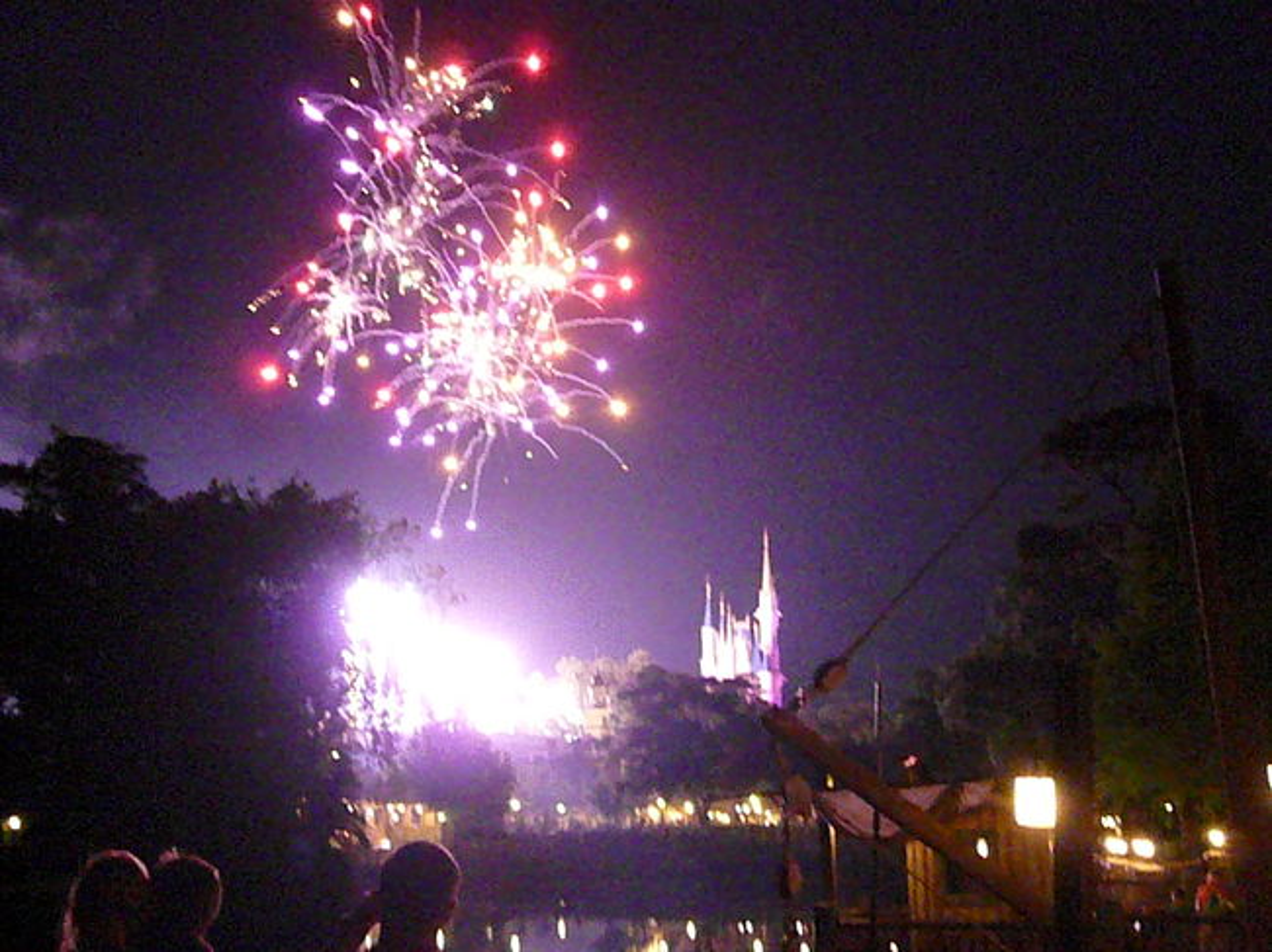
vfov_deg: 31.5
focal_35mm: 46
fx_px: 1690
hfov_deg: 41.3
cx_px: 636
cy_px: 476
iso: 3200
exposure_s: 1/15
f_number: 3.5
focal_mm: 7.5
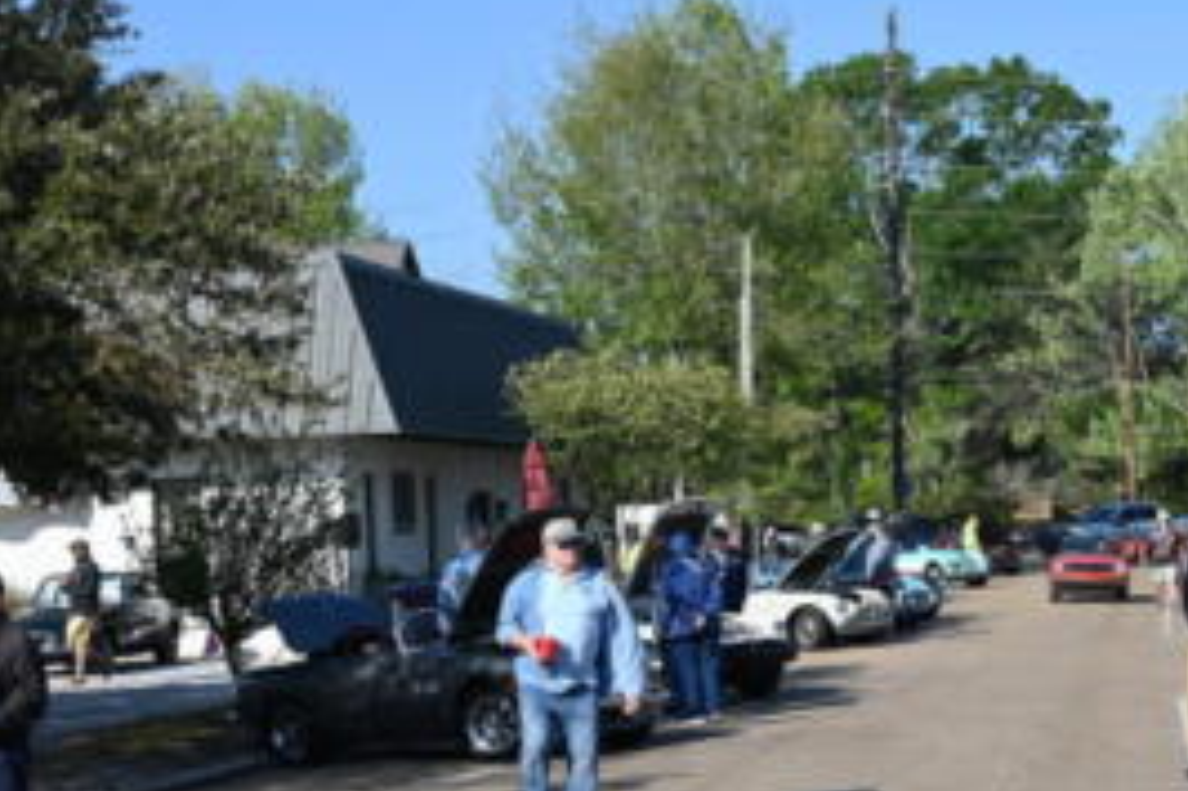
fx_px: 3100
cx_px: 893
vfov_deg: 14.5
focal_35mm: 94
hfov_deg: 21.5
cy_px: 614
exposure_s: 1/400
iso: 100
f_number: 7.1
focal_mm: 50
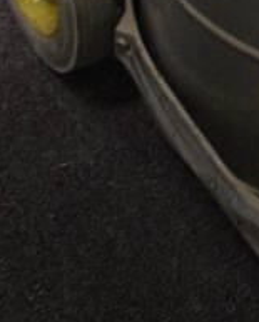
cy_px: -356
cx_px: 319
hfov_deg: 11.4
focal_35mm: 133
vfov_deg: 12.4
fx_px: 1271
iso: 4000
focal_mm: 20
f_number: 3.5
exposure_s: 1/125
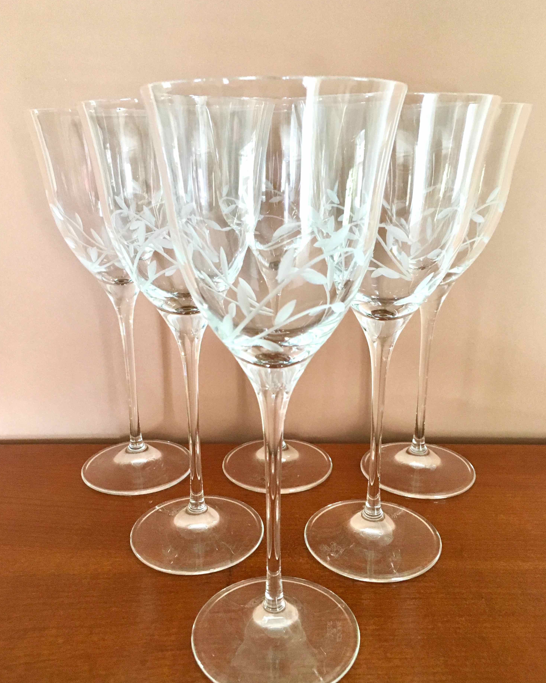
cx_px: 272
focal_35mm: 31
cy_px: 354
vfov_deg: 57.2
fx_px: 626
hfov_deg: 47.1
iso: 200
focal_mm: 4.15
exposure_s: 1/33
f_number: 2.2
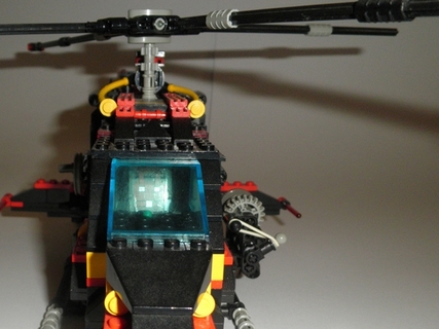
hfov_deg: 46.4
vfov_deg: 36.1
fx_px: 494
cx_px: 119
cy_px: 242
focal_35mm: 39
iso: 160
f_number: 7.9
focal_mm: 4.7
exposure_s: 1/30
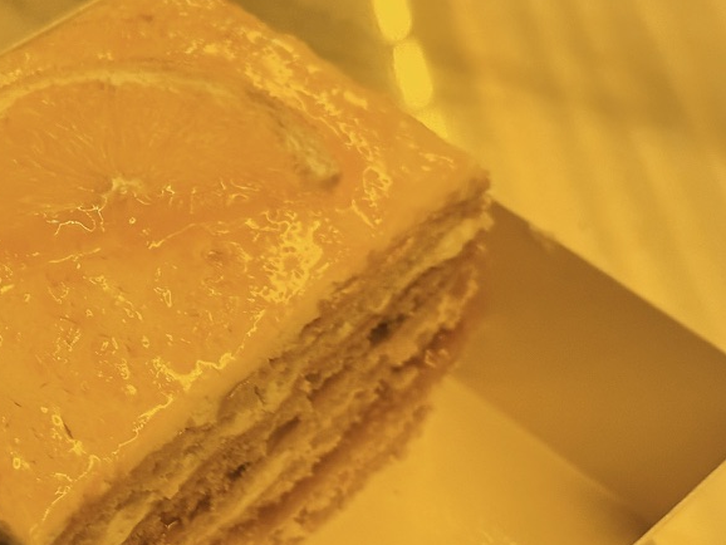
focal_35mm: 85
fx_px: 1783
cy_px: 340
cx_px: 84
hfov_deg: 22.5
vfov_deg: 17.4
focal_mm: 6.76
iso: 500
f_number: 1.78
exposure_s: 1/25
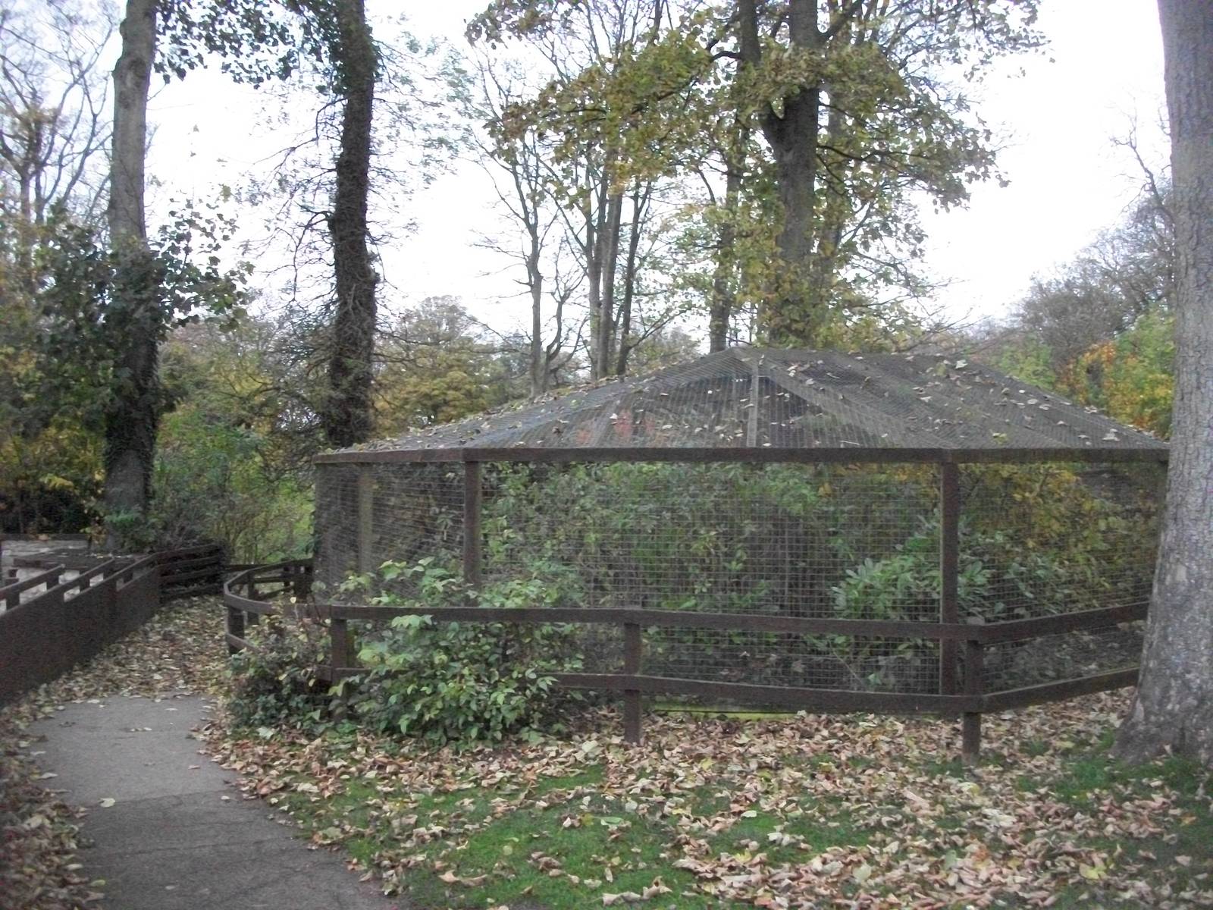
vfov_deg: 44.2
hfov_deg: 56.8
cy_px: 455
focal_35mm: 32
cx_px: 606
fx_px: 1121
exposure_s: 1/500
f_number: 2.9
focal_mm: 5.7
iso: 800
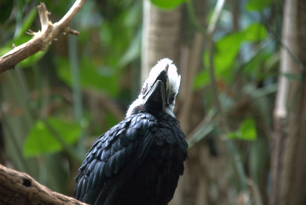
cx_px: 153
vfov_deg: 4.6
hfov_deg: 6.9
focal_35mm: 300
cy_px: 102
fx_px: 2554
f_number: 6.3
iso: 1600
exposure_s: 1/30
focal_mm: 200
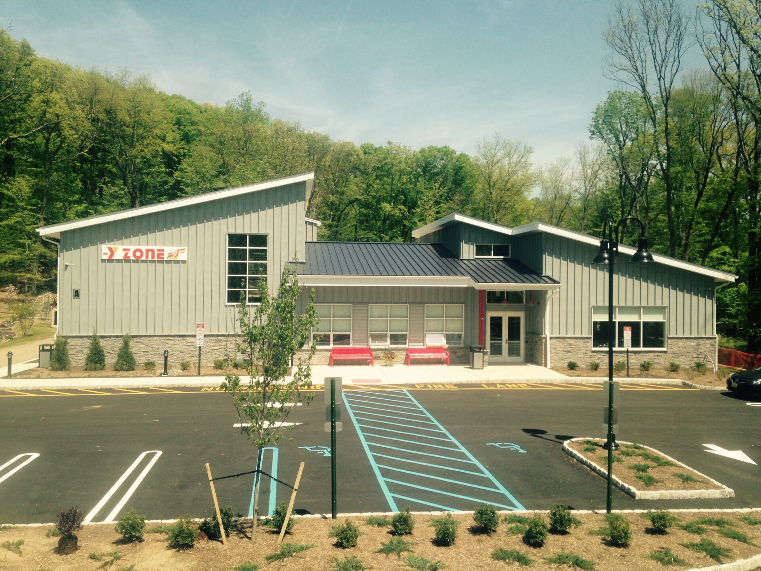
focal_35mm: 33
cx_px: 380
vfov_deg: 42.9
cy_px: 286
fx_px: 725
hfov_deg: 55.4
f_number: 2.4
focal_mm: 4.12
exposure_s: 1/1323
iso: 50
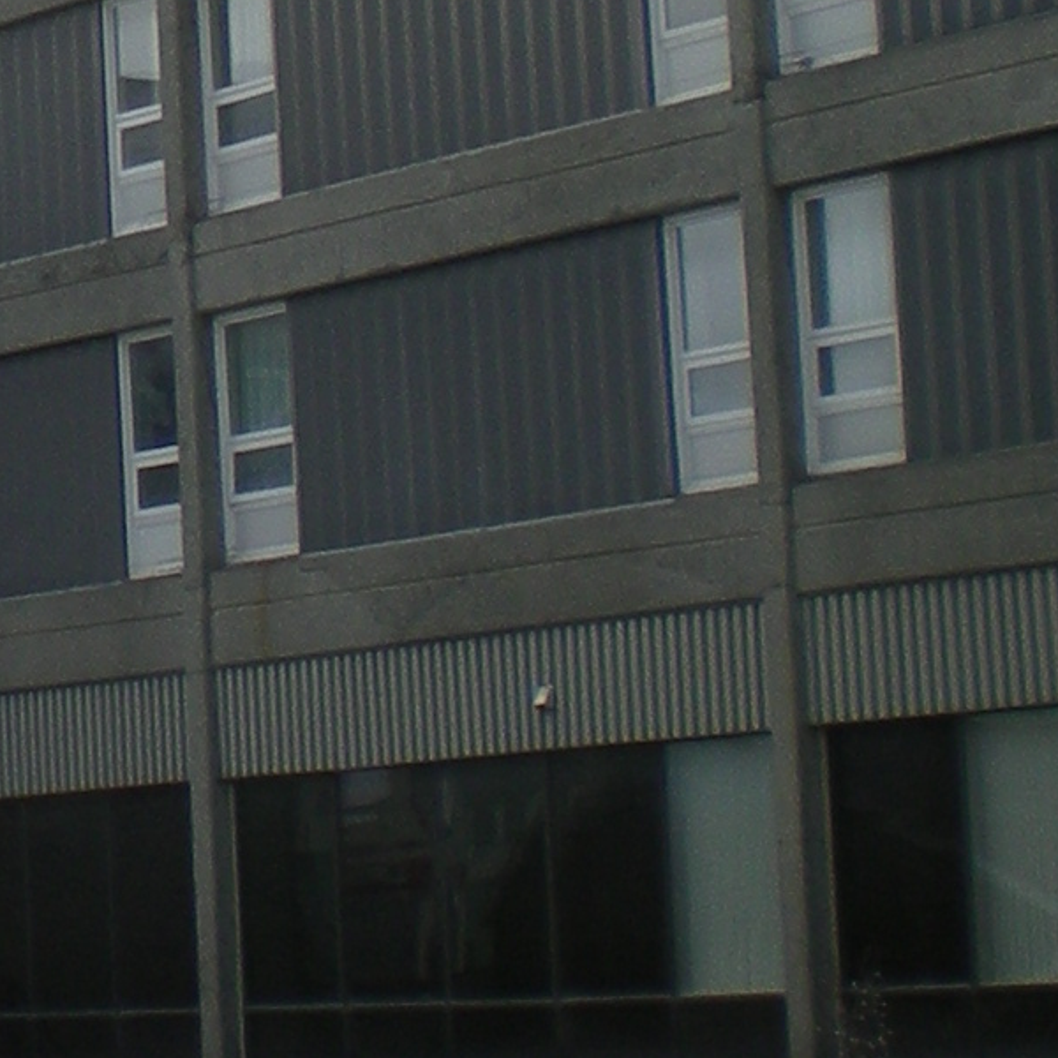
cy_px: -160
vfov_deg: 10.0
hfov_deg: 9.7
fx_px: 5948
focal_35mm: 172
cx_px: -739
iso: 50
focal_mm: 6.3
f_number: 4.6
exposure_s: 1/470
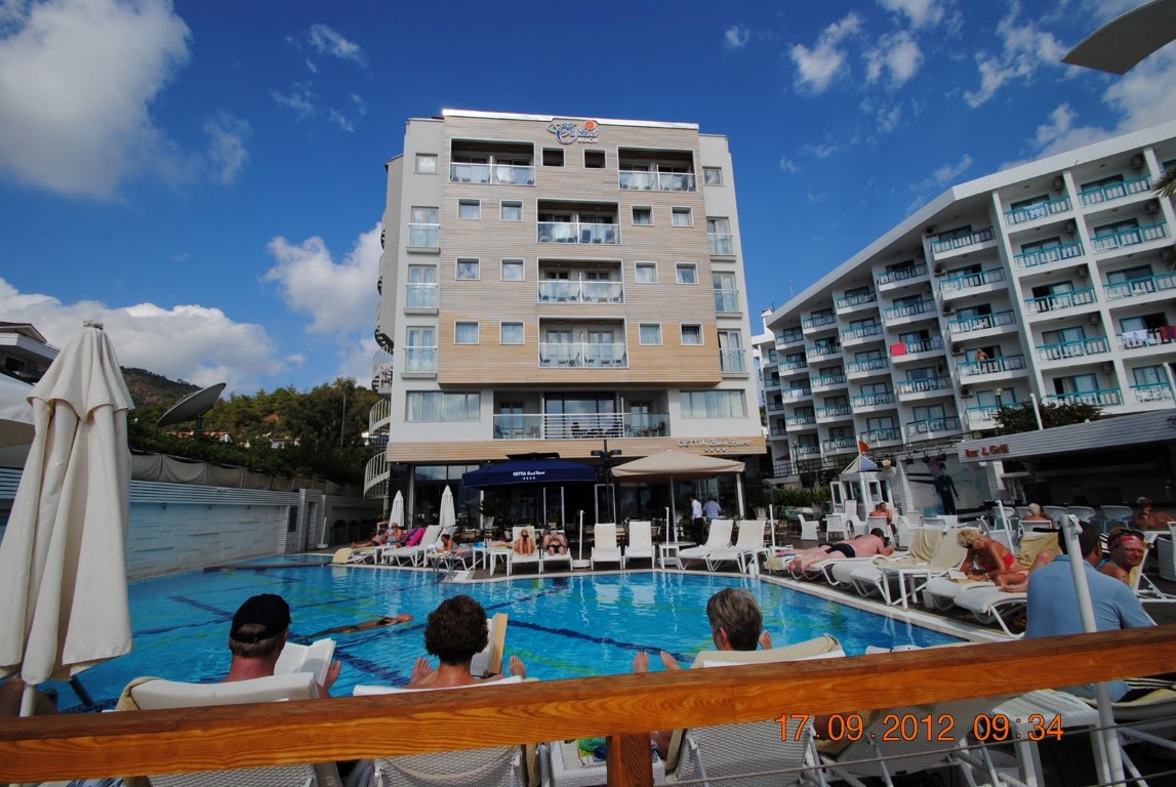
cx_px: 588
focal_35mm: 15
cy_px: 394
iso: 100
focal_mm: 10
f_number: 9
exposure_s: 1/320
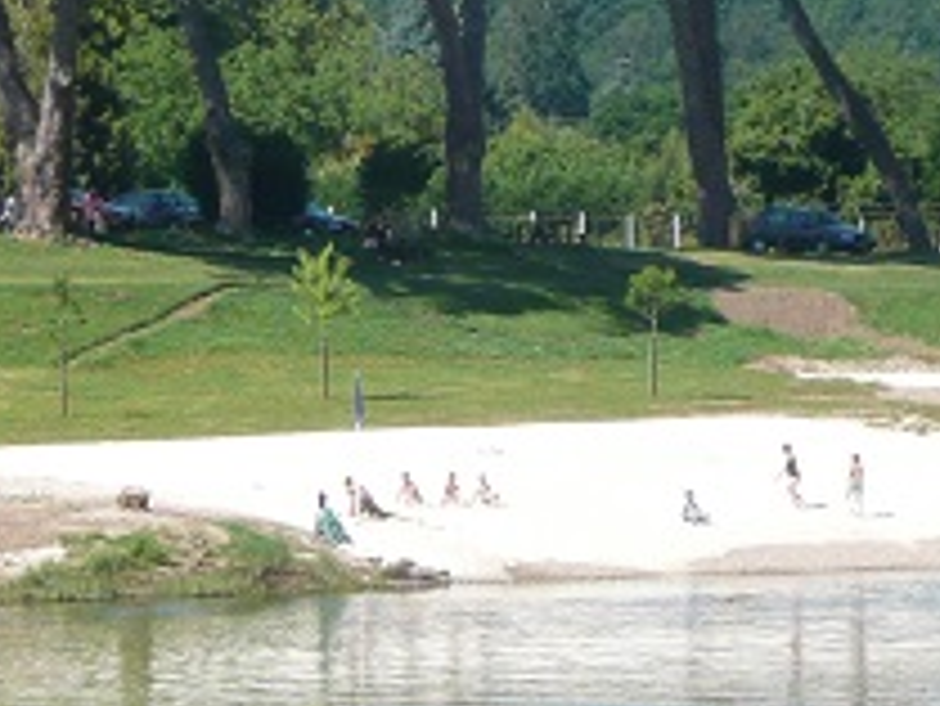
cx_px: 517
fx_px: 6956
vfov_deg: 5.8
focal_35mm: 256
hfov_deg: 7.7
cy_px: 175
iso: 100
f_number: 4.5
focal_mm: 11
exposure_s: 1/400
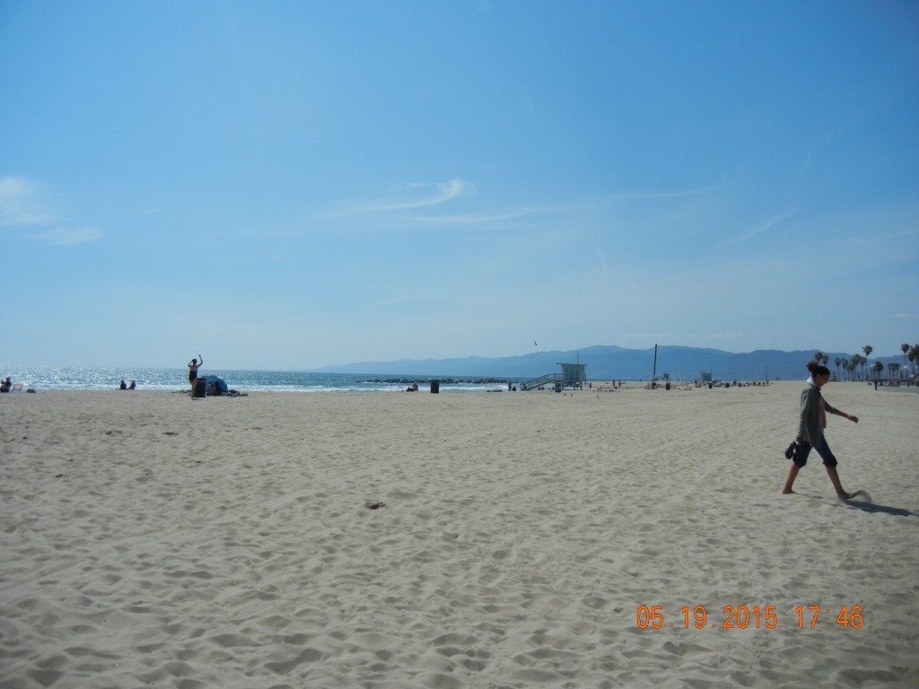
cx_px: 460
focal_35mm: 30
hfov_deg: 60.0
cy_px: 344
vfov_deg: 46.8
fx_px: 796
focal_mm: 5.4
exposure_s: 1/1316
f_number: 7
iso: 160
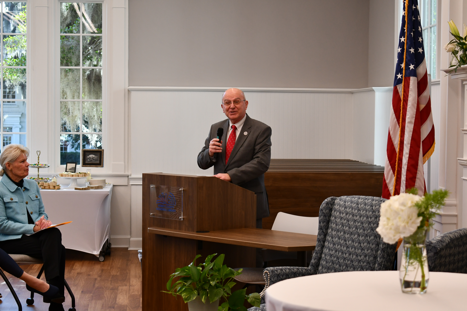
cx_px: 234
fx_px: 1064
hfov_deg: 24.8
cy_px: 156
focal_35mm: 82
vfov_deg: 16.7
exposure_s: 1/200
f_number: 5.6
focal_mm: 55
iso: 800
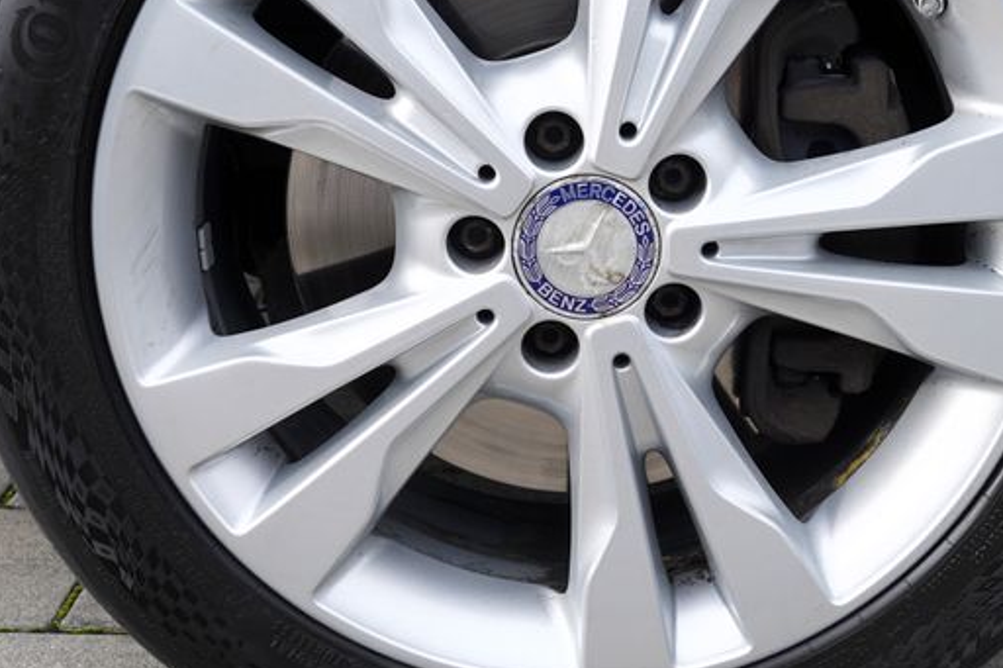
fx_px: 1448
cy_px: 251
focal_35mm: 52
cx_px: 615
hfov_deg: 38.0
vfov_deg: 25.9
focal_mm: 26
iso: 100
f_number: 6.3
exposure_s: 1/160
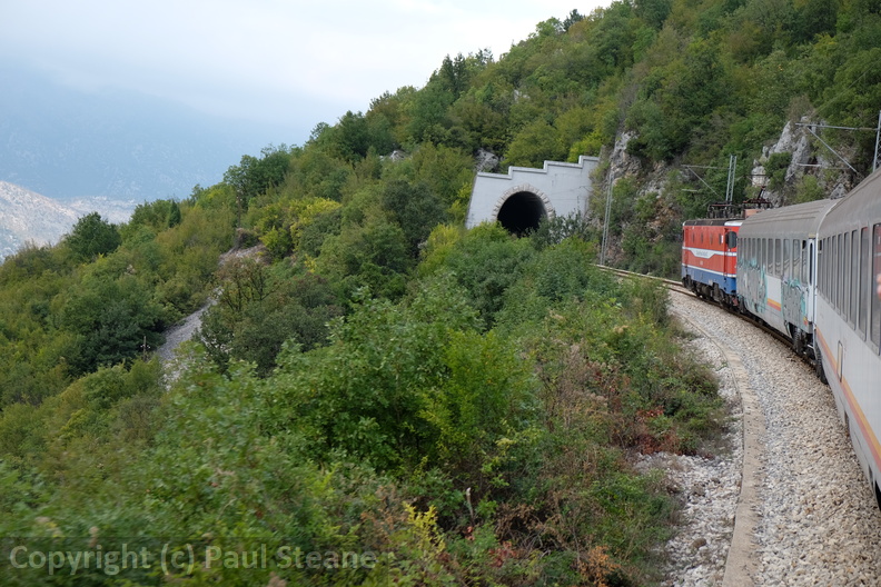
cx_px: 440
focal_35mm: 61
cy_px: 294
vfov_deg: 22.3
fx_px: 1493
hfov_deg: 32.9
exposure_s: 1/320
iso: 200
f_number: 4
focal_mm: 40.7
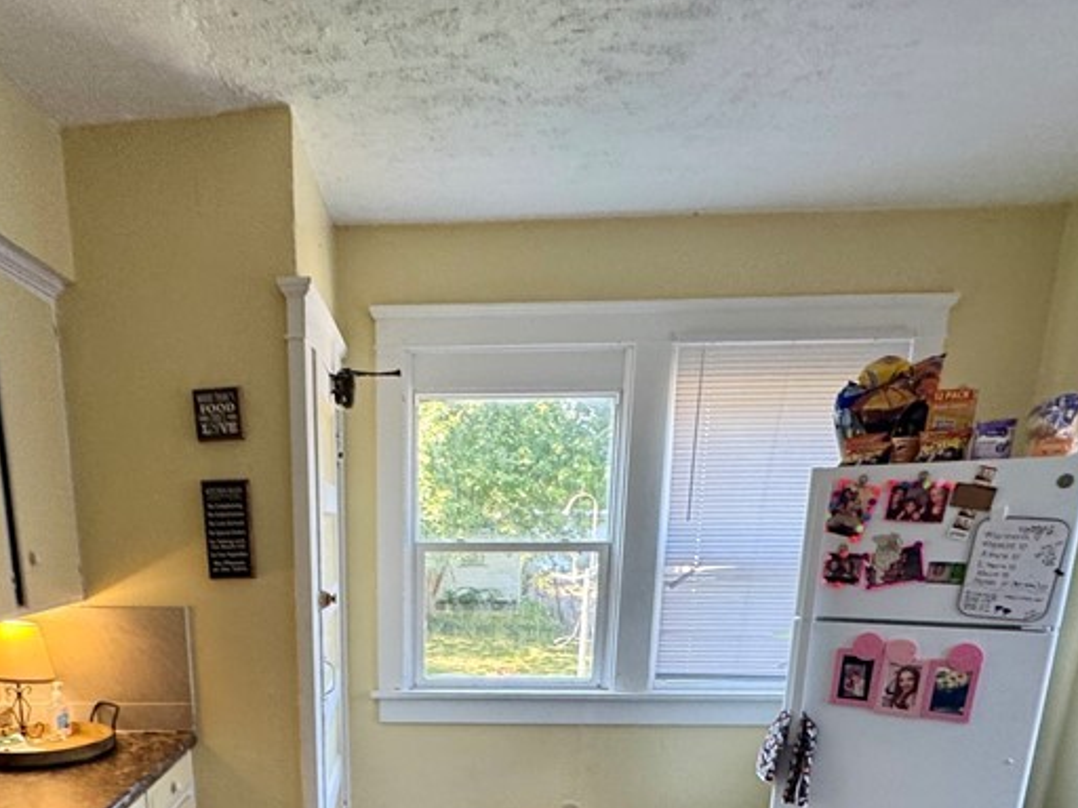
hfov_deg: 62.3
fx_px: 872
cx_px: 385
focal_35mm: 28
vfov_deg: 43.8
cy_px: 774
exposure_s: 1/120
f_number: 2.2
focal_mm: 2.22
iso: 200
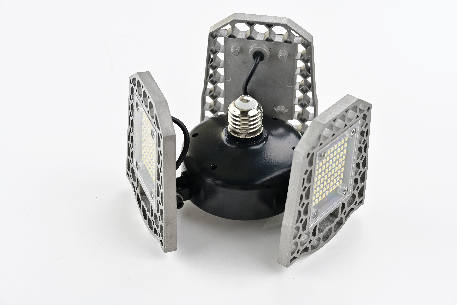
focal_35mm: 86
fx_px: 1092
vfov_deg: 15.9
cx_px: 228
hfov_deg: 23.6
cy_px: 152
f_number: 13
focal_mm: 86
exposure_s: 1/8
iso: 80
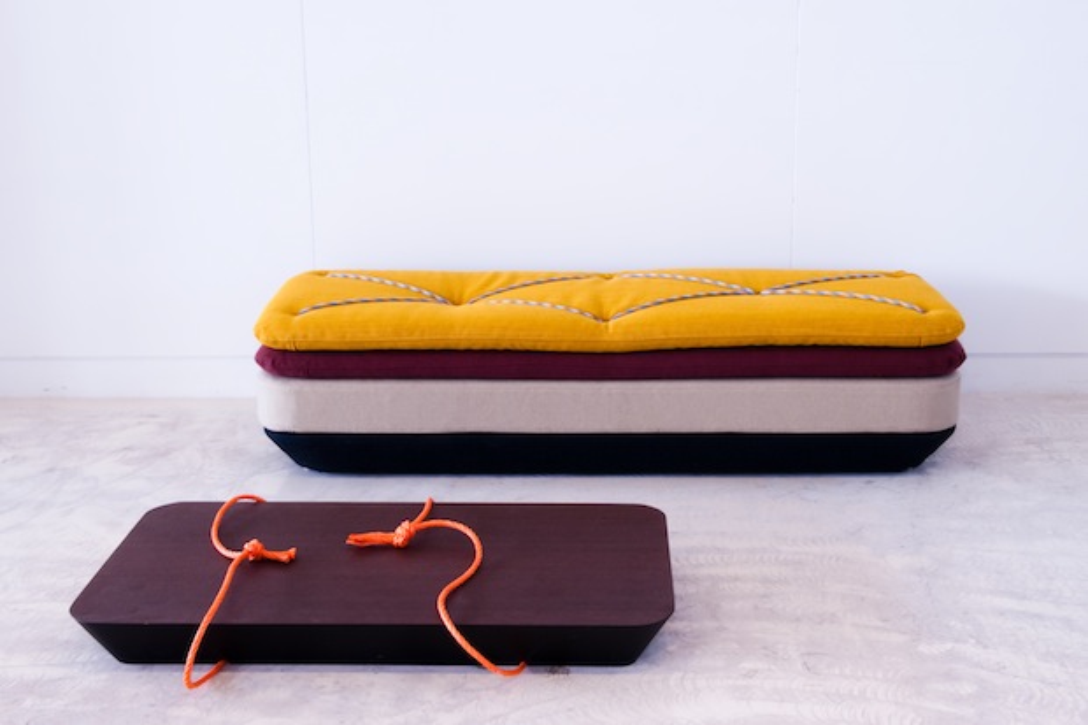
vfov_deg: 37.8
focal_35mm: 35
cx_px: 544
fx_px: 1057
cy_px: 362
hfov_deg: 54.4
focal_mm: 35
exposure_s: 1.6
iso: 200
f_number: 22
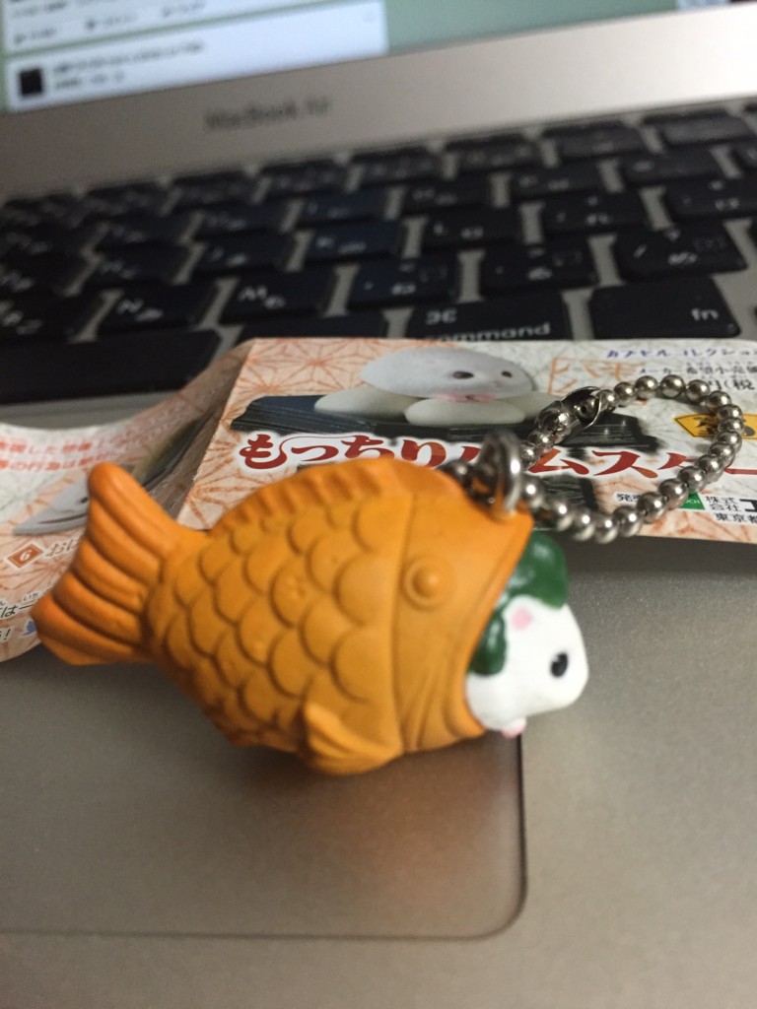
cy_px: 504
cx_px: 378
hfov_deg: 48.2
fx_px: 846
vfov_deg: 61.7
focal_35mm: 29
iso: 250
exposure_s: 1/24
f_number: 2.2
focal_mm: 4.15
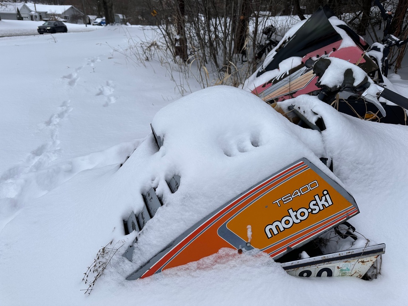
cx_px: 204
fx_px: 283
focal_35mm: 24
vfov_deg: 56.8
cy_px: 153
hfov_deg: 71.6
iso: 80
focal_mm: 6.86
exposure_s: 1/3247
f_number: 1.78
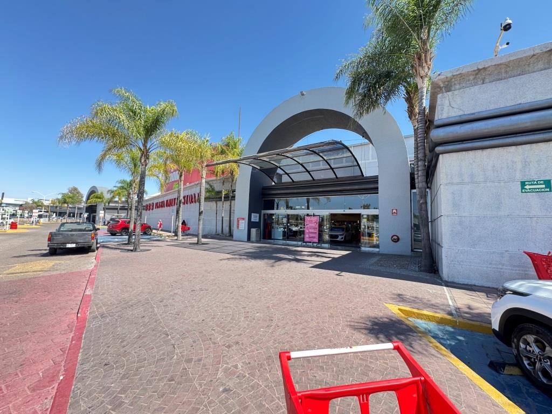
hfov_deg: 102.1
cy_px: 207
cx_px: 276
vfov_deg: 85.7
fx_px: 223
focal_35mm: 14
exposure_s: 1/231
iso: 40
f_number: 2.2
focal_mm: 2.22
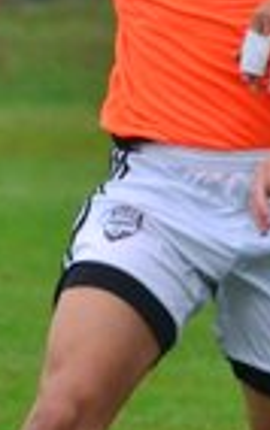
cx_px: 425
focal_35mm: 2321
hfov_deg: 0.6
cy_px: 209
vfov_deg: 0.9
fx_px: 27271
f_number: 7.1
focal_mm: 270
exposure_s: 1/640
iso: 1000
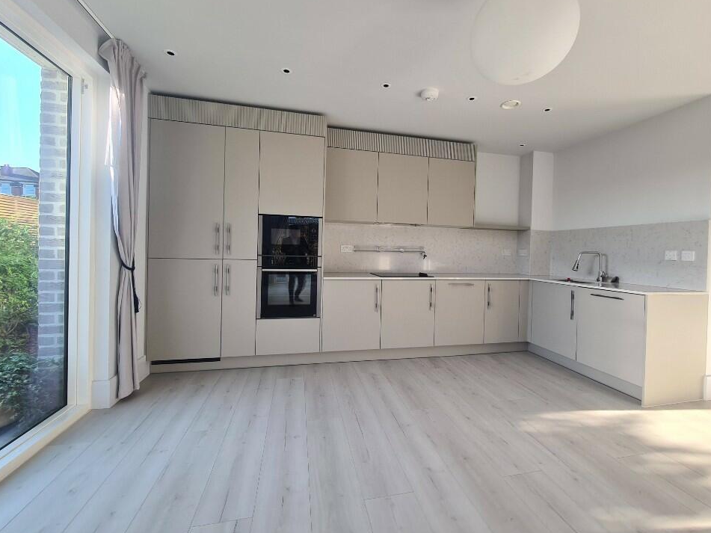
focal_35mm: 14
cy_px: 253
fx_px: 288
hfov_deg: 102.0
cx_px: 367
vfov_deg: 85.6
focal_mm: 2.2
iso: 50
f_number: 2.2
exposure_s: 1/115
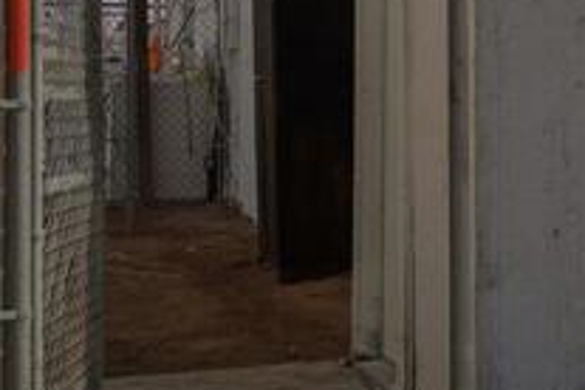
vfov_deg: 8.7
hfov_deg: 11.3
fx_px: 2486
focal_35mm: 153
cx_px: 1379
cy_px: -232
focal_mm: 31
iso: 100
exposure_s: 1/250
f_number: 7.1
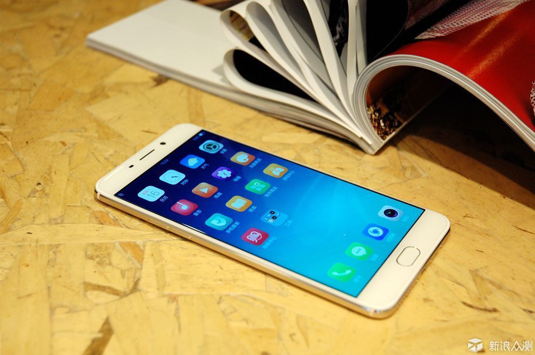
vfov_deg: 20.6
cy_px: 178
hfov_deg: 30.5
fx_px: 980
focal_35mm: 66
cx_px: 268
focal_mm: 44
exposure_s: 1/100
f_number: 4.5
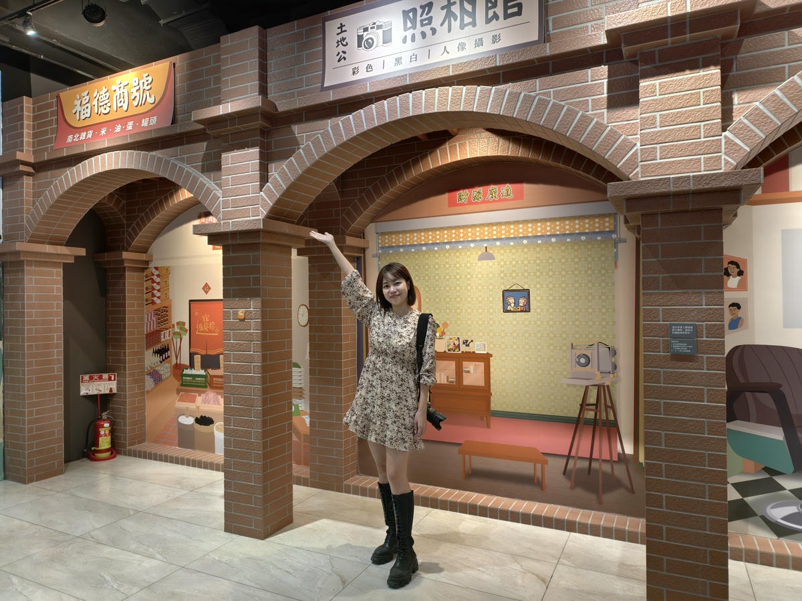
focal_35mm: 23
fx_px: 533
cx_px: 401
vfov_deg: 58.9
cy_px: 300
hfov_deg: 73.9
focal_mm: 6.54
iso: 373
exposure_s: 1/60
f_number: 1.57
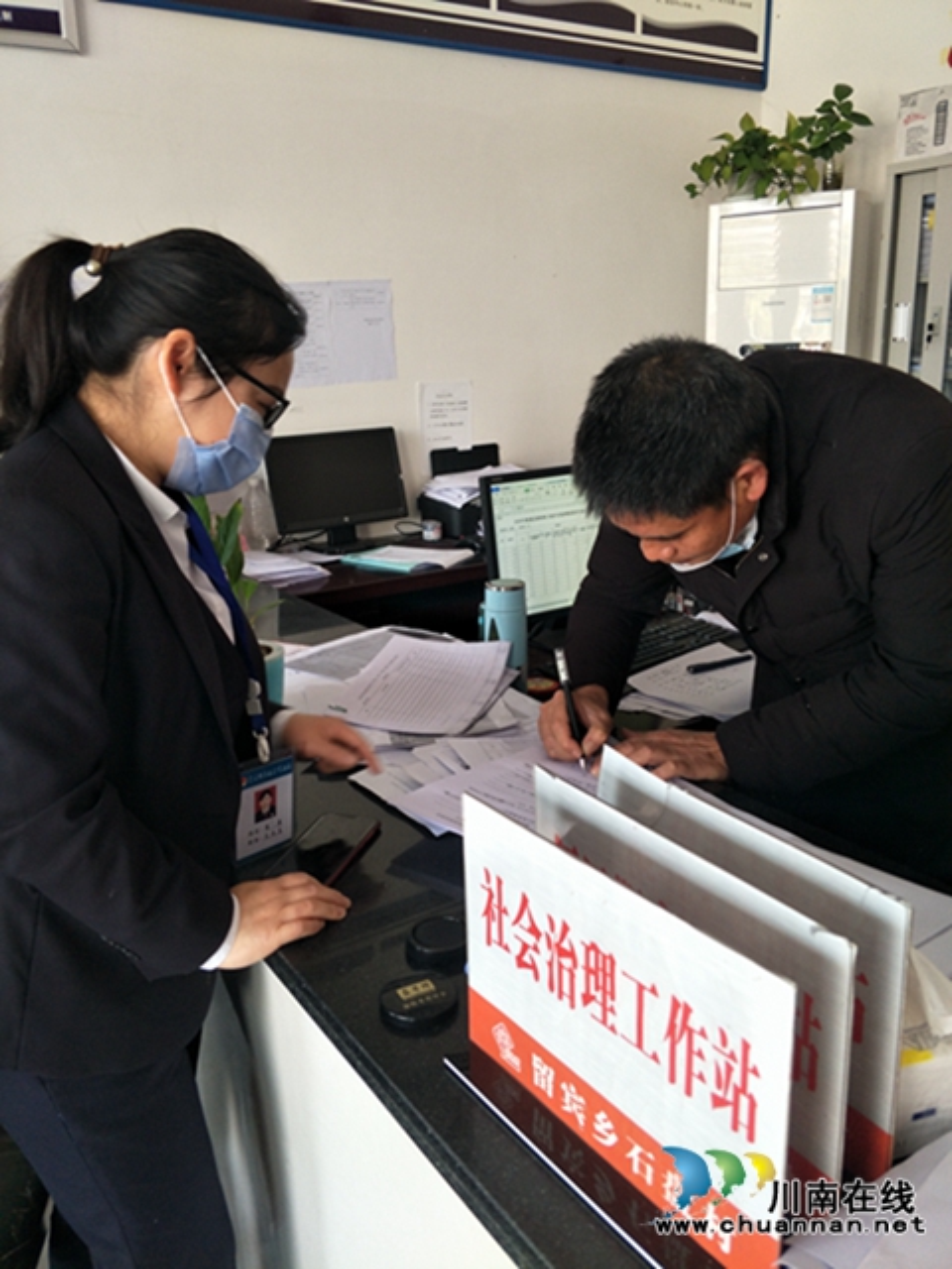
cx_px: 476
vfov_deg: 76.4
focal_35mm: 22
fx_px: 807
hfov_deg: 61.1
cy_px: 634
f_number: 1.7
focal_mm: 3.79
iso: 64
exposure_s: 1/50
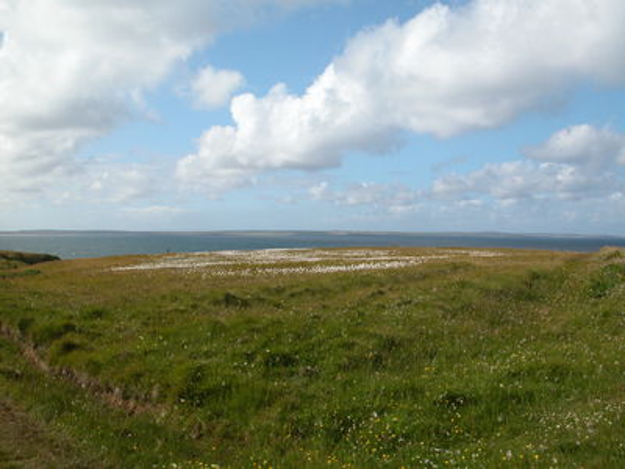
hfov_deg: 52.6
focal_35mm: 35
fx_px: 632
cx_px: 312
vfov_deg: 40.7
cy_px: 234
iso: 100
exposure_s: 1/347
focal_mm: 8.9
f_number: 7.1
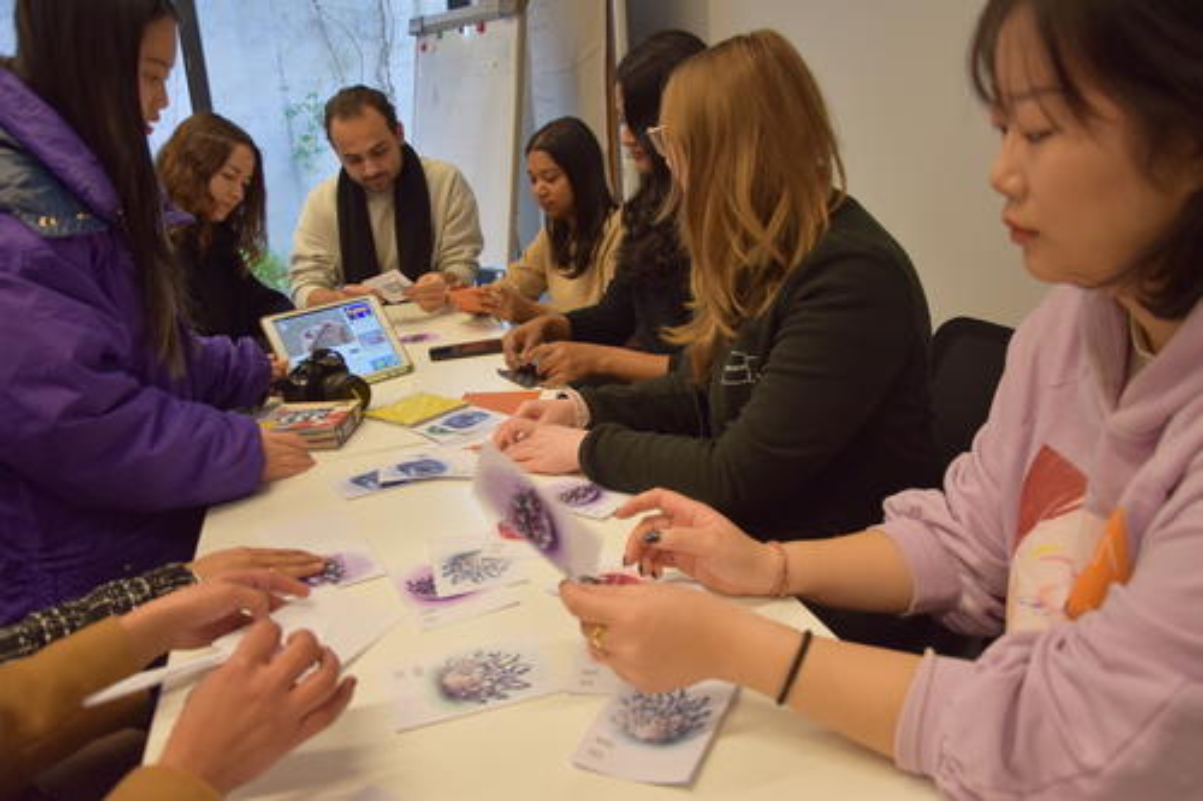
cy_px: 400
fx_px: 902
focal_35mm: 27
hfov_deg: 67.4
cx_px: 602
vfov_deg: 47.9
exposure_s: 1/60
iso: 800
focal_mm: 18
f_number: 3.5
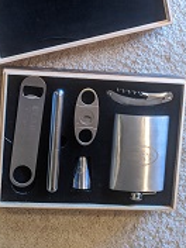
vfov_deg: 36.2
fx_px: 365
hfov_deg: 28.5
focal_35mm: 51
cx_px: 70
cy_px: 50
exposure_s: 1/30
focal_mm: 4.67
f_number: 2
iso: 843
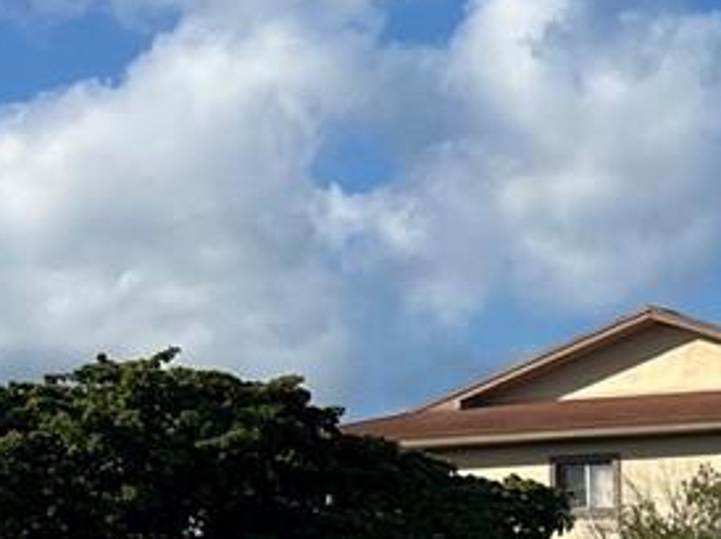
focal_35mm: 152
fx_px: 3163
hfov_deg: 12.3
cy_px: 849
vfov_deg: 9.4
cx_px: 1121
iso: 50
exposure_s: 1/3745
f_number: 1.6
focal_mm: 5.1
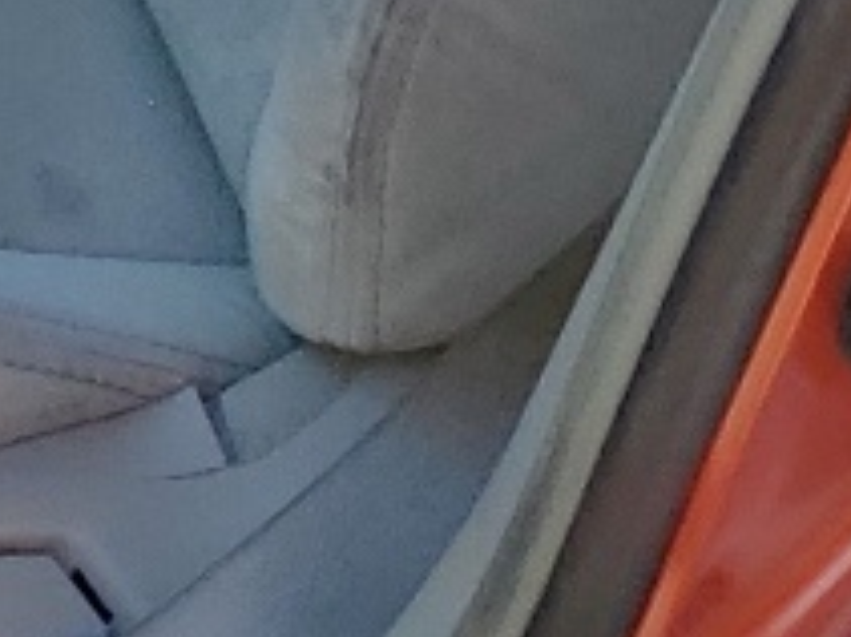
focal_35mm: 197
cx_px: -1162
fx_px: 4840
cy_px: -1290
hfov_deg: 9.1
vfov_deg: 6.8
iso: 50
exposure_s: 1/714
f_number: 1.5
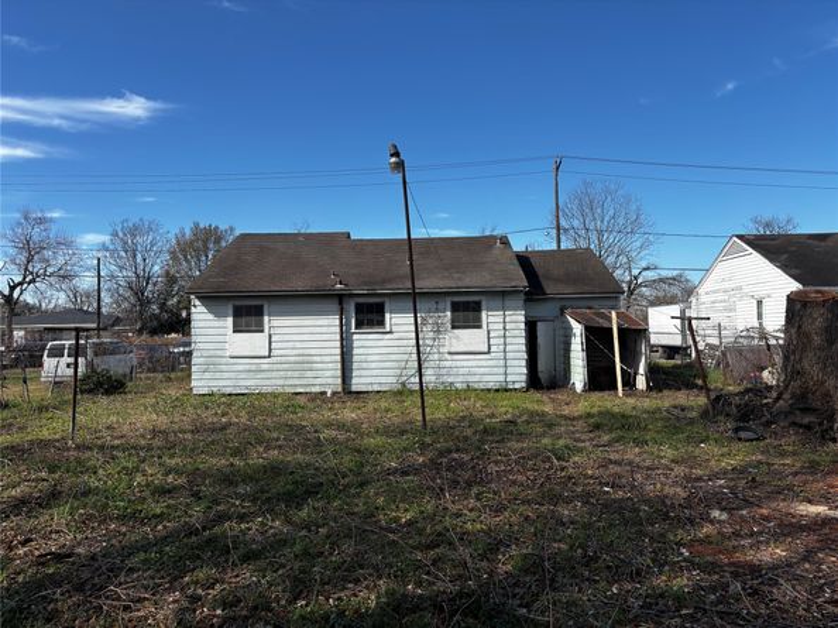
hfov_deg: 67.3
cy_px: 314
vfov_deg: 53.0
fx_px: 629
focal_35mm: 26
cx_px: 419
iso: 50
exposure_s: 1/2639
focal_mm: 5.96
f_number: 1.6
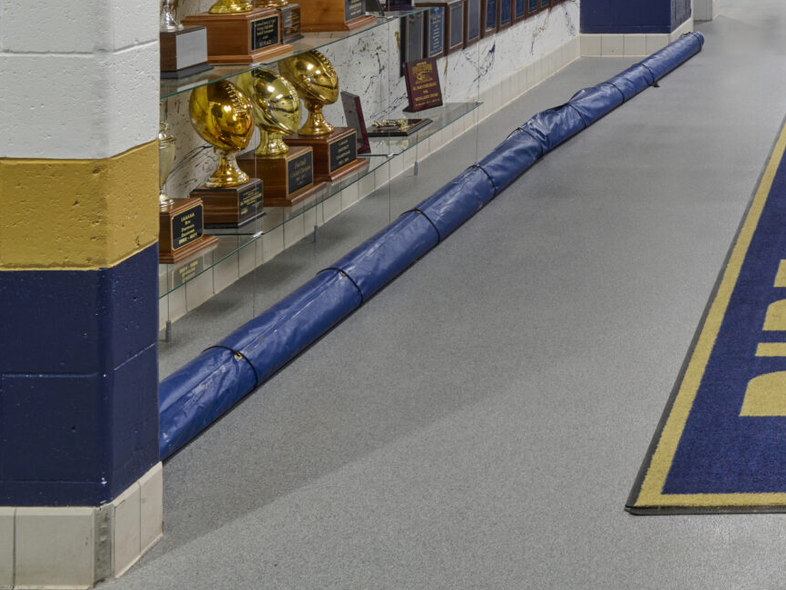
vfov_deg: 24.3
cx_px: 901
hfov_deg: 30.9
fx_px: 1226
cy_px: -138
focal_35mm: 54
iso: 64
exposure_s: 1.6
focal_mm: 19
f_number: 11
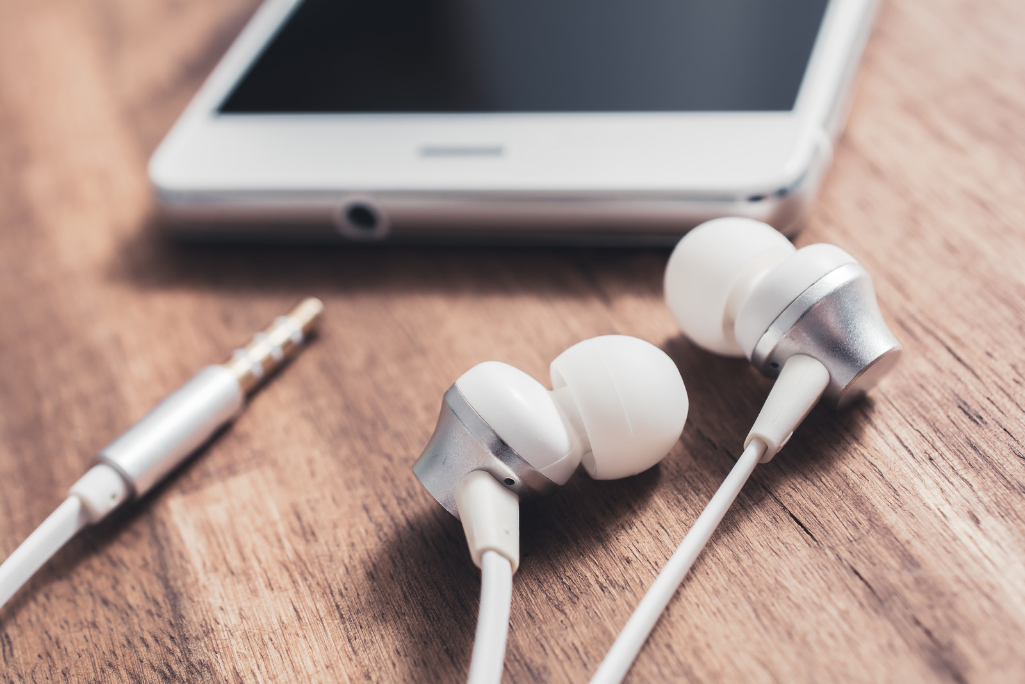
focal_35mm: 60
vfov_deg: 22.6
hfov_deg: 33.4
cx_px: 512
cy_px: 342
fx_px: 1708
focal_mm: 40
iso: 100
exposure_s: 1/125
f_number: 7.1
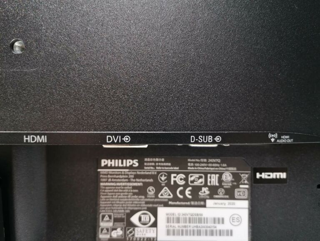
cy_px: 120
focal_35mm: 27
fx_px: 250
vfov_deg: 51.4
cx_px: 160
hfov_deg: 65.3
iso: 640
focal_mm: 4.75
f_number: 1.8
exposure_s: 1/20
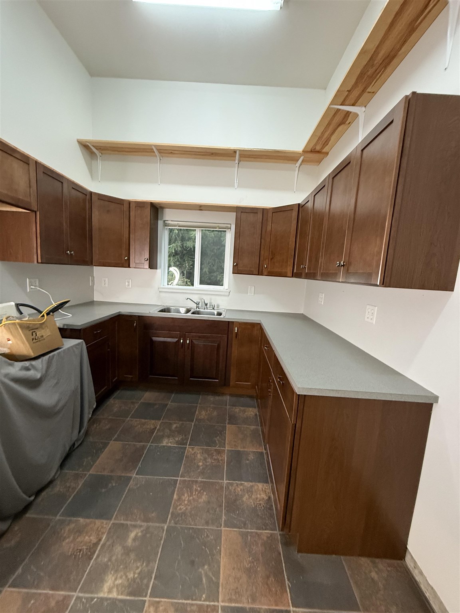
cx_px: 230
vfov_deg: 102.1
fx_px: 248
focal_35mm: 14
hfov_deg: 85.7
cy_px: 306
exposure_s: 1/60
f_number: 2.2
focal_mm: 2.22
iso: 400
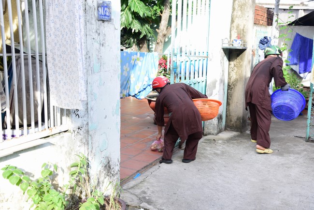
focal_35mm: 46
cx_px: 157
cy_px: 105
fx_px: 401
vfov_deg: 29.3
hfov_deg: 42.7
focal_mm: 46
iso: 200
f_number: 7.1
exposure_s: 1/80
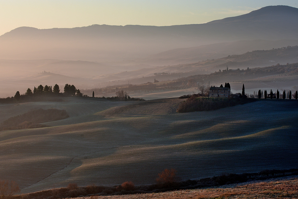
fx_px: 869
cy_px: 100
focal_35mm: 105
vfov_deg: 13.0
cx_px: 149
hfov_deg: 19.5
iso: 100
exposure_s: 1/20
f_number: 11
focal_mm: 70
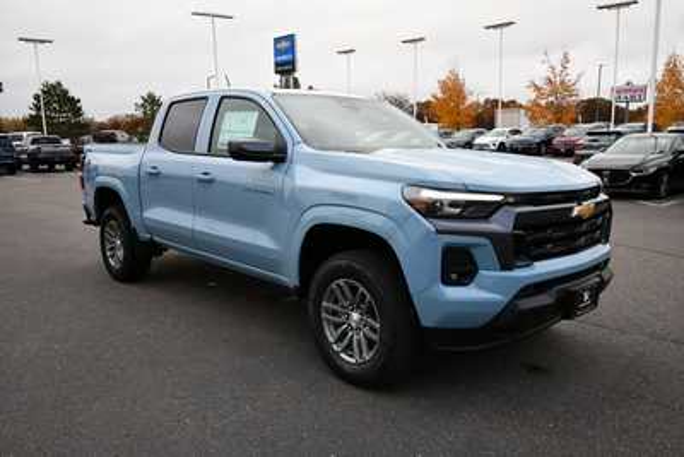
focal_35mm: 30
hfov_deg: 61.9
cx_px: 342
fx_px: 570
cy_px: 228
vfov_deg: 43.6
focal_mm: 20
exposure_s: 1/250
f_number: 5.6
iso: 250
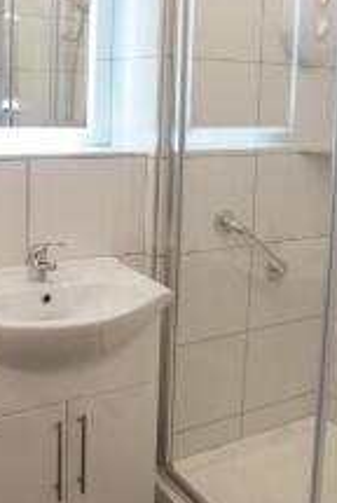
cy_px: 153
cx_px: 129
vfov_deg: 36.9
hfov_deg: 25.5
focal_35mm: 53
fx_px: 742
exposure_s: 1/160
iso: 1000
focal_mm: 16
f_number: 4
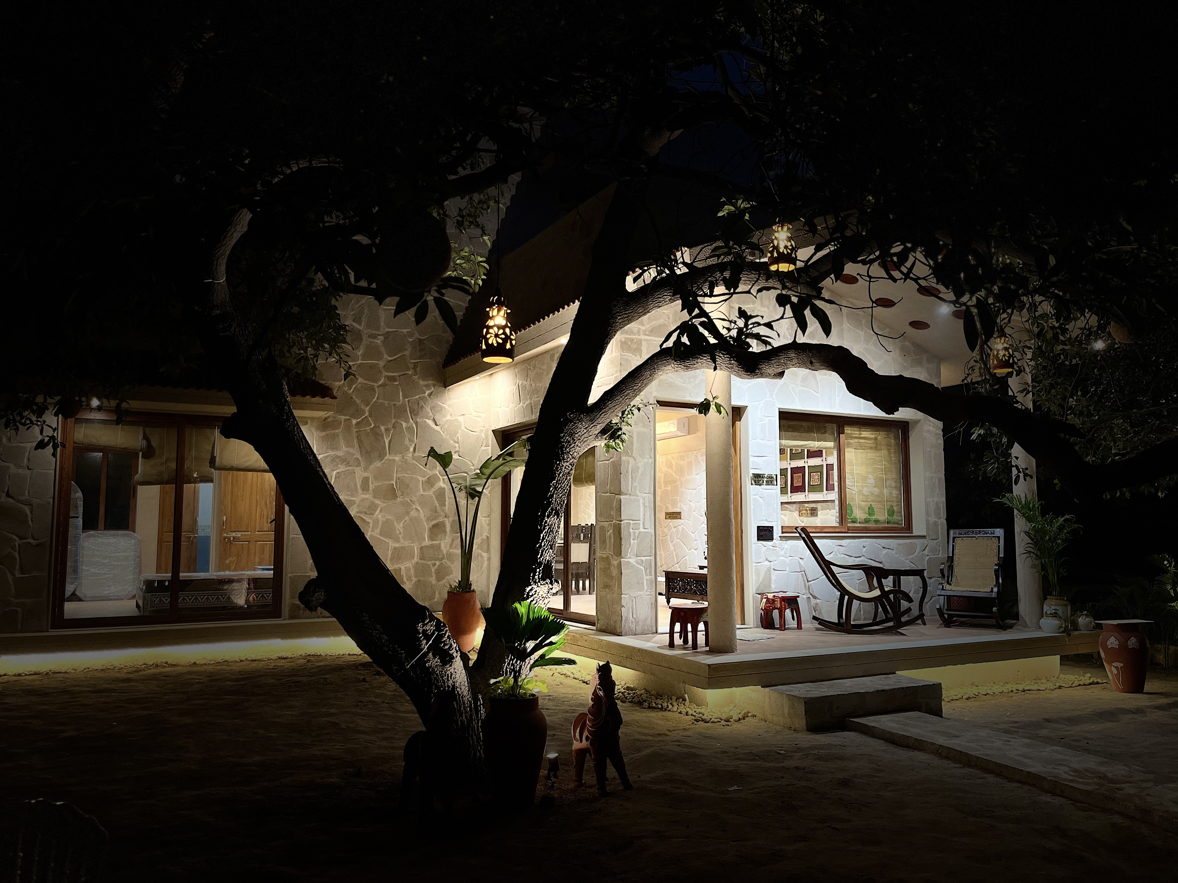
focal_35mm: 26
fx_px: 885
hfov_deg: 67.3
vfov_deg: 53.1
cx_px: 589
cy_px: 442
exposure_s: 1/50
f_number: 1.6
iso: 250
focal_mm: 5.1
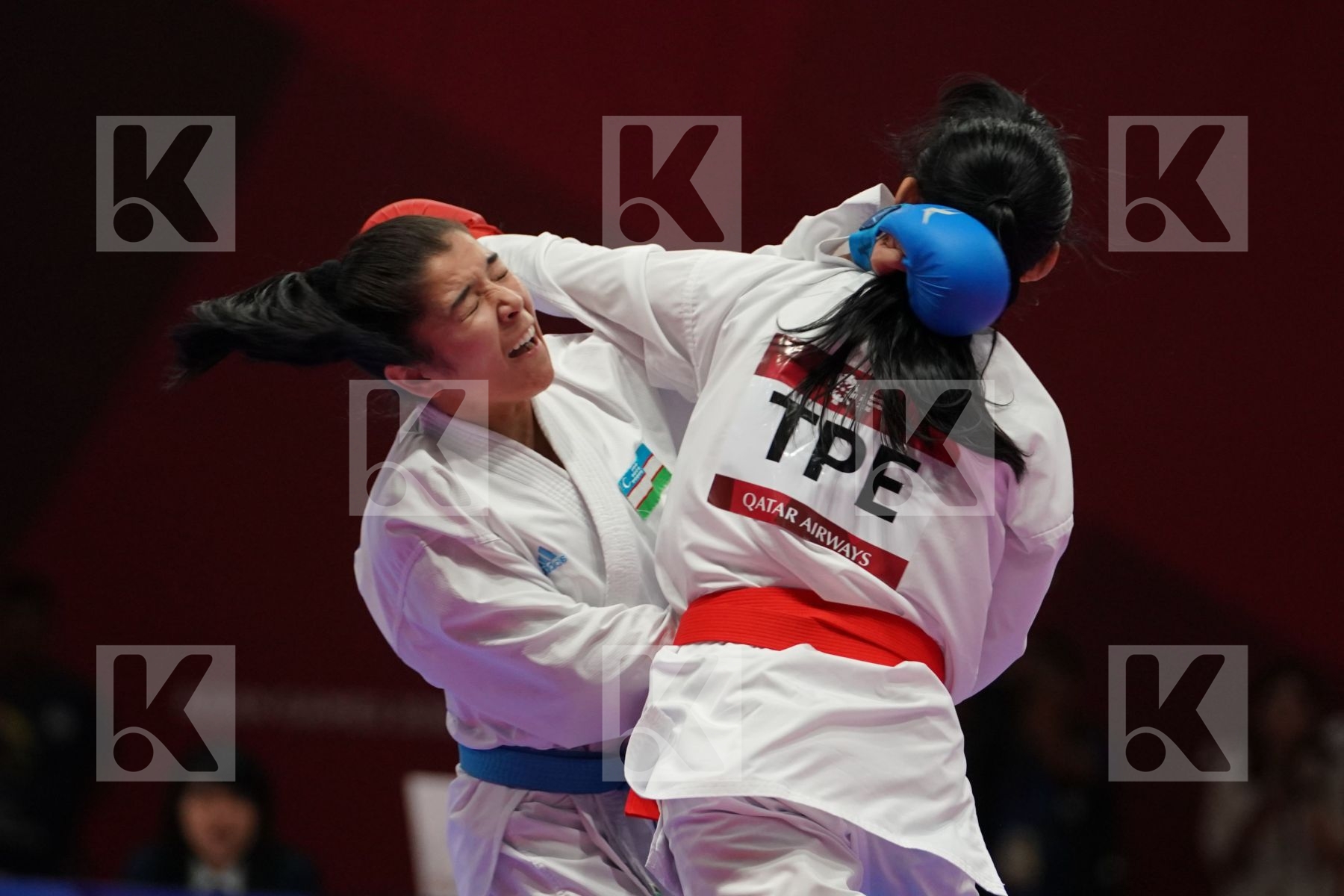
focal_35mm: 357
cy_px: 448
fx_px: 13327
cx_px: 672
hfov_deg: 5.8
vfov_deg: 3.9
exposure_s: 1/1000
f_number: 4
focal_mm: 238
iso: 2500
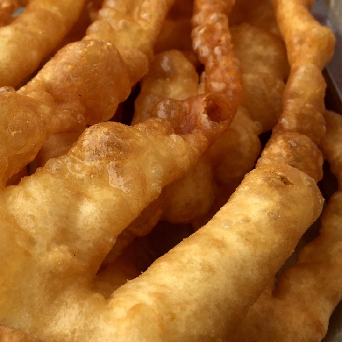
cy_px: 123
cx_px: 74
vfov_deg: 30.4
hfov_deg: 29.9
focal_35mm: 56
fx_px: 626
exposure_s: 1/278
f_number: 2.2
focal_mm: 4.15
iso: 32
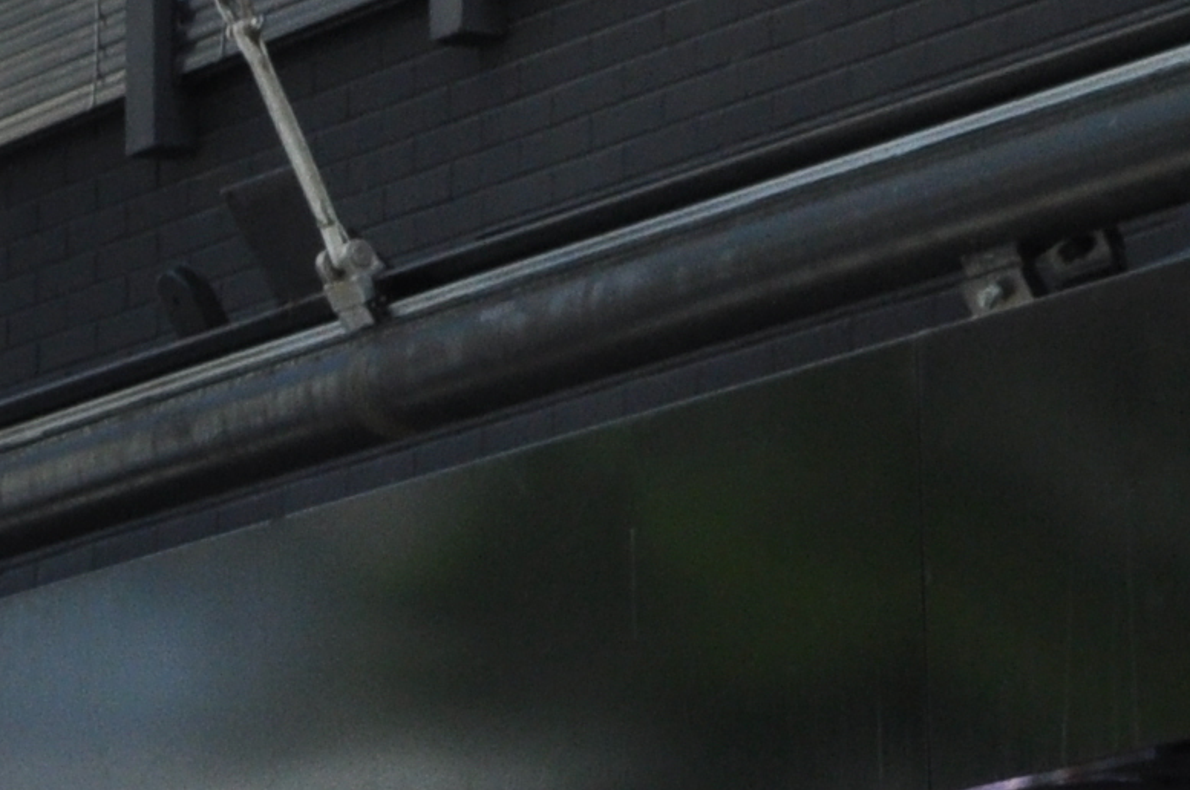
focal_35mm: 290
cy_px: 2114
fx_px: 9566
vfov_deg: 4.6
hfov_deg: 7.1
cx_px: -49
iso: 400
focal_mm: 35
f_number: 9
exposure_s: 1/320
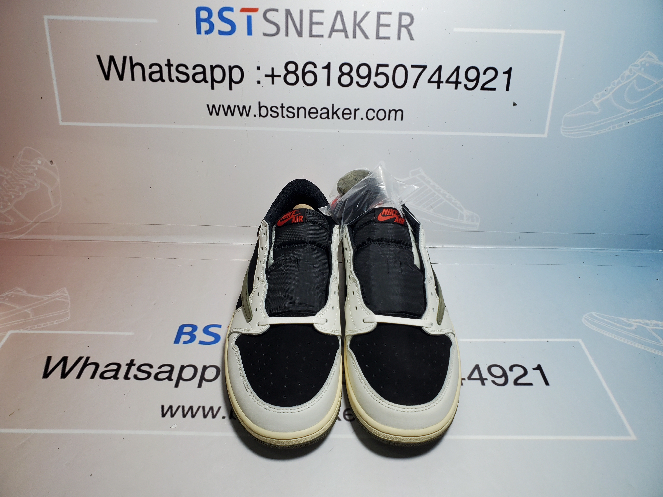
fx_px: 498
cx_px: 332
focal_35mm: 26
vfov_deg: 53.1
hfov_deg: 67.3
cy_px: 248
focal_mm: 4.3
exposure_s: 1/307
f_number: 1.5
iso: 50
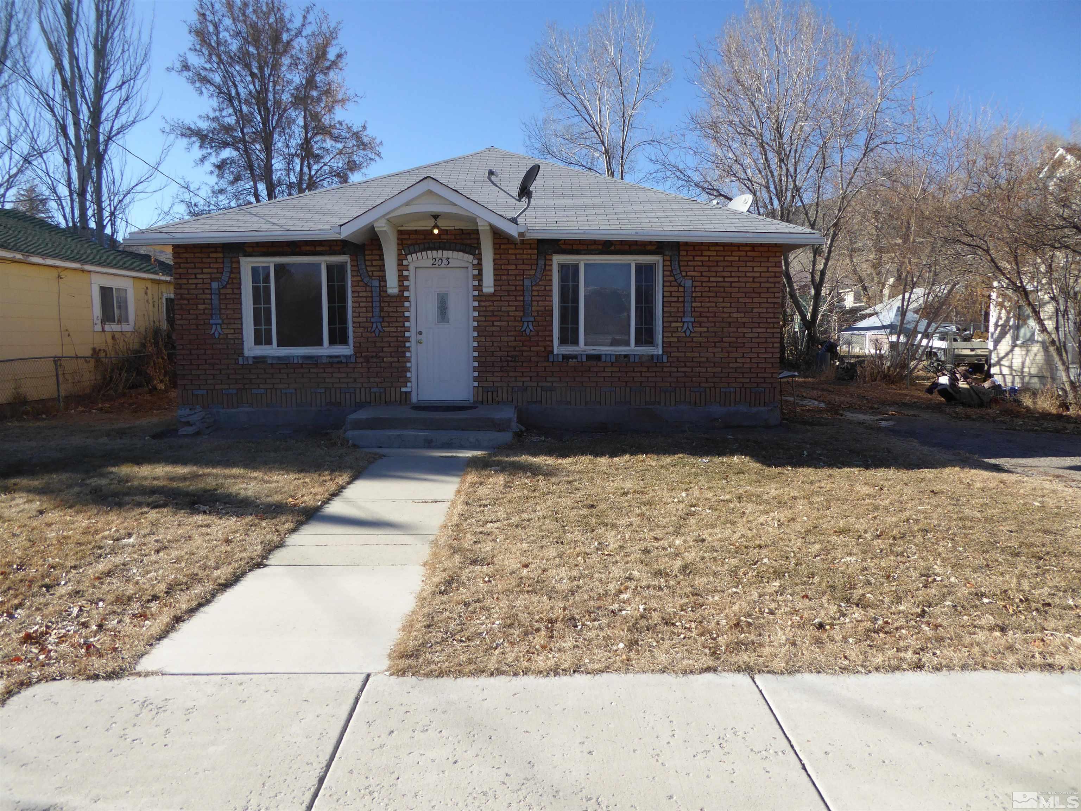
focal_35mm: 24
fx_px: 749
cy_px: 406
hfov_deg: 71.6
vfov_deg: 56.8
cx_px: 540
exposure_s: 1/800
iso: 100
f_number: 3.3
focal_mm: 4.3
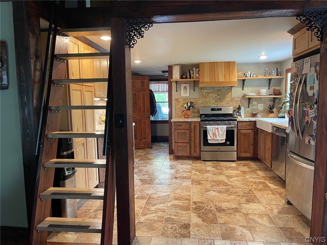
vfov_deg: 53.1
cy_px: 122
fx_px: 246
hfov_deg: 67.3
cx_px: 164
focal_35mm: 26
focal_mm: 5.1
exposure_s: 1/60
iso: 200
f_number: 1.6
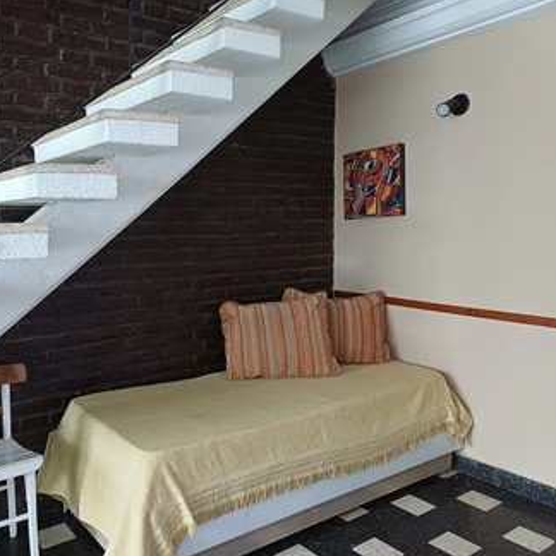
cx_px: 204
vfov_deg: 54.0
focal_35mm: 30
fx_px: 545
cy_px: 278
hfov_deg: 53.4
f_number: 1.8
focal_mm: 4.65
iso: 500
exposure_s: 1/25
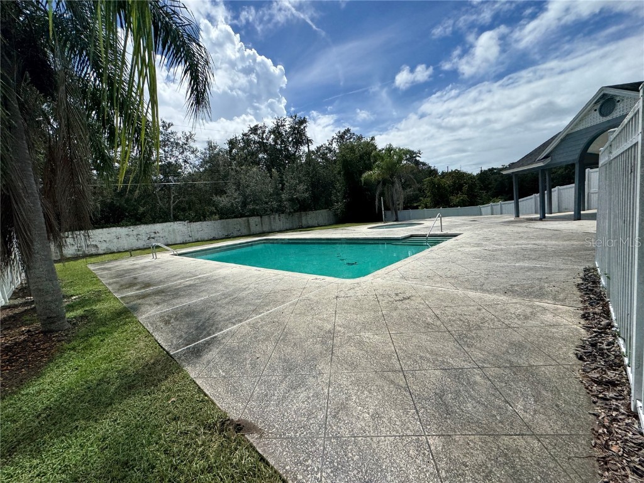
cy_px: 242
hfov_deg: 102.1
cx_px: 322
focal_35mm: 14
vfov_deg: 85.7
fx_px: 260
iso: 50
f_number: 2.2
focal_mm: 2.22
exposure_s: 1/3546
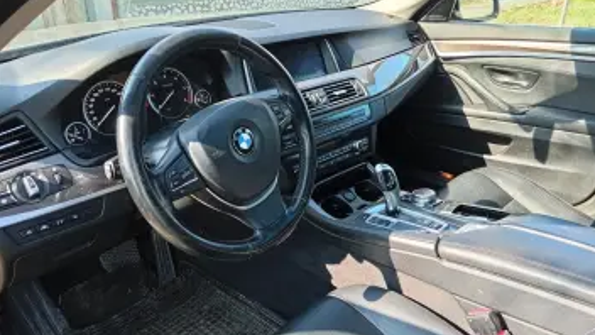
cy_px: 171
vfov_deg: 40.2
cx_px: 301
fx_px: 458
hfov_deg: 66.1
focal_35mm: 29
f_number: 1.8
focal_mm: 4.15
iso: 53
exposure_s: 1/50
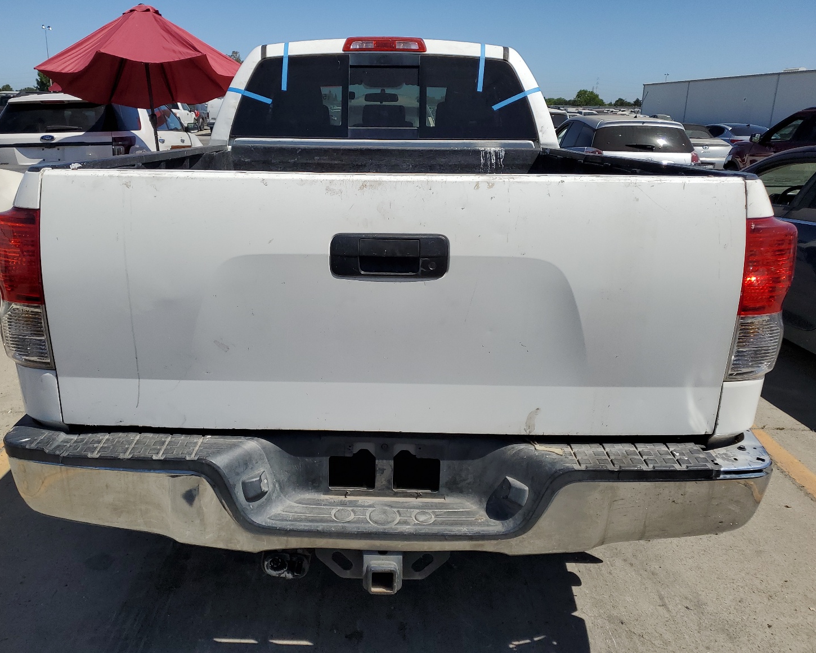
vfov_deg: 51.5
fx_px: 676
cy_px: 329
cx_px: 371
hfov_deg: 62.1
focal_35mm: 28
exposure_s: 1/10000
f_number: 1.5
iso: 50
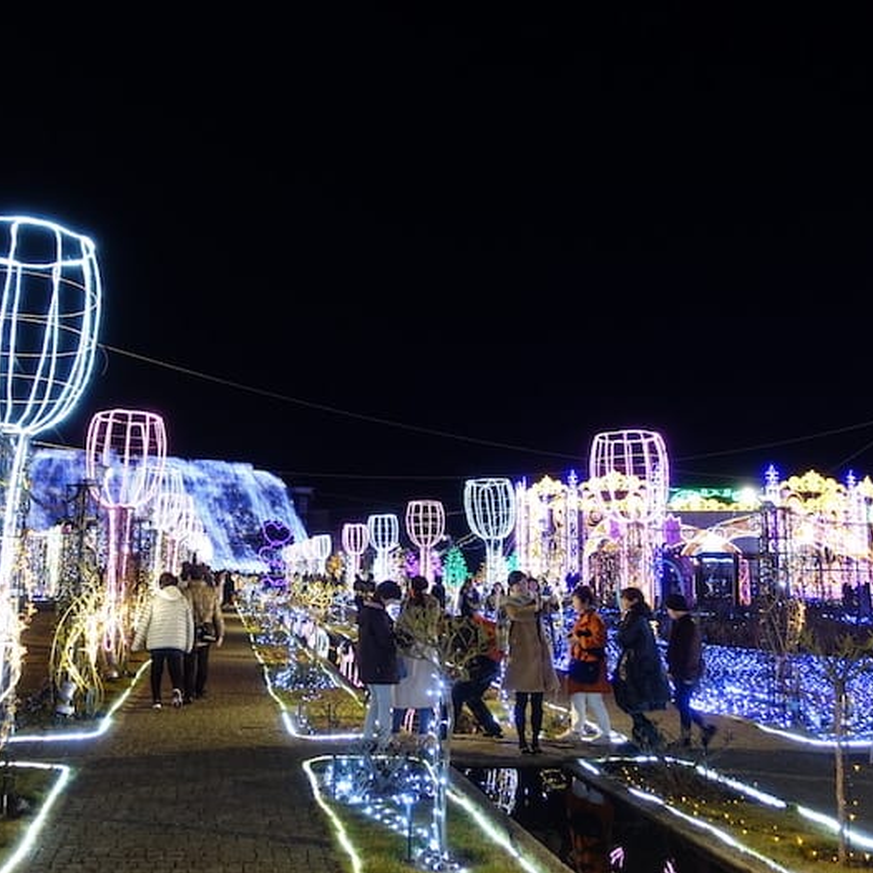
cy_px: 441
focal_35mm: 31
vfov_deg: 52.5
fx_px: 885
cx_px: 309
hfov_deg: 51.8
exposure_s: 1/30
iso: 500
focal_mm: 8.8
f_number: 1.8
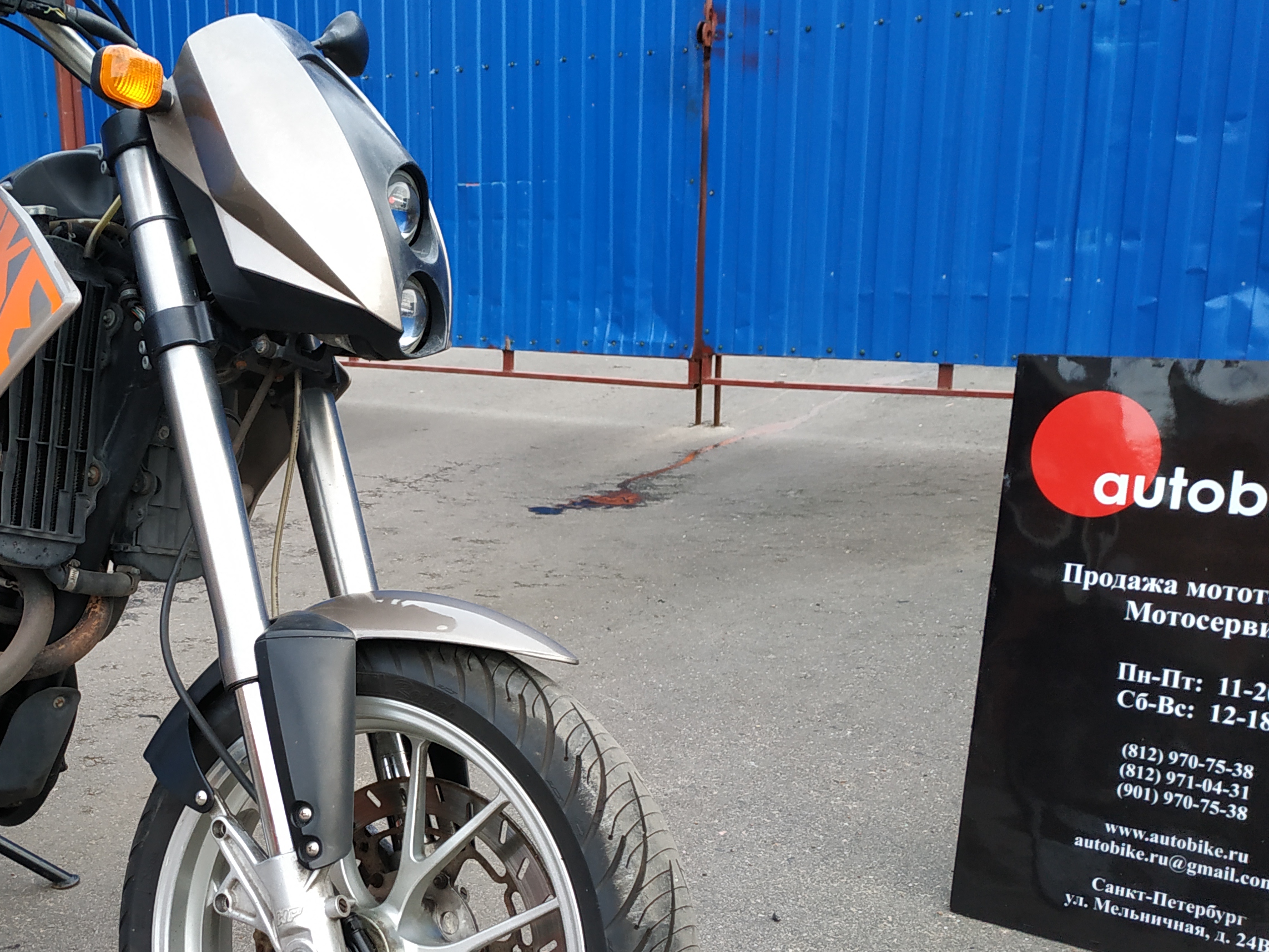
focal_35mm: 42
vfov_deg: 34.1
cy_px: 620
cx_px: 303
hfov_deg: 43.2
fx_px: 1540
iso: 200
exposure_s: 1/50
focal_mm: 3.94
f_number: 1.9
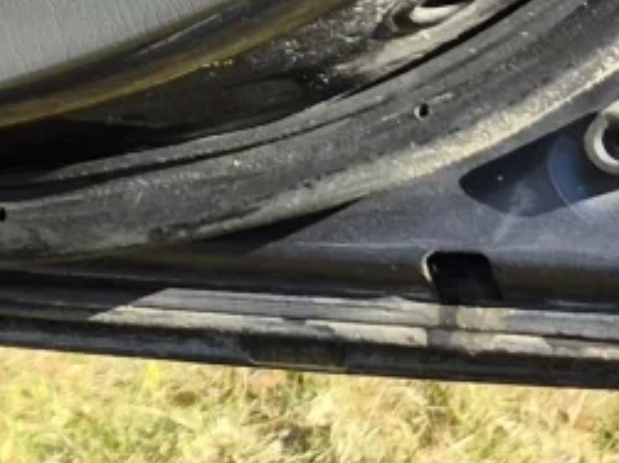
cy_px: 12
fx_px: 3146
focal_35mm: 176
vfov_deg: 8.4
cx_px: -972
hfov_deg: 9.7
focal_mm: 5.4
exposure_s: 1/376
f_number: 1.8
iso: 25
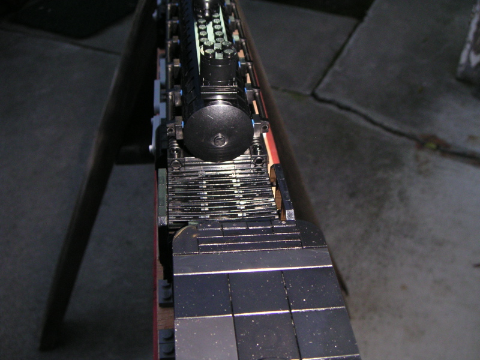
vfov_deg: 37.7
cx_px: 240
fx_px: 527
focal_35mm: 38
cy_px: 180
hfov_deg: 49.0
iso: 160
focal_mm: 6
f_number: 6.7
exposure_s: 1/45
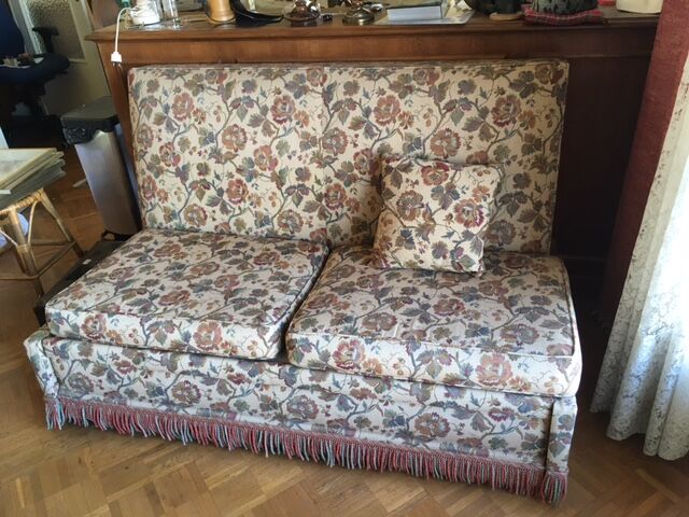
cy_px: 258
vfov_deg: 48.2
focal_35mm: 29
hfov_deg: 61.7
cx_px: 344
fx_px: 577
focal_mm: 4.15
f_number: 2.2
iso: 50
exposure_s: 1/33
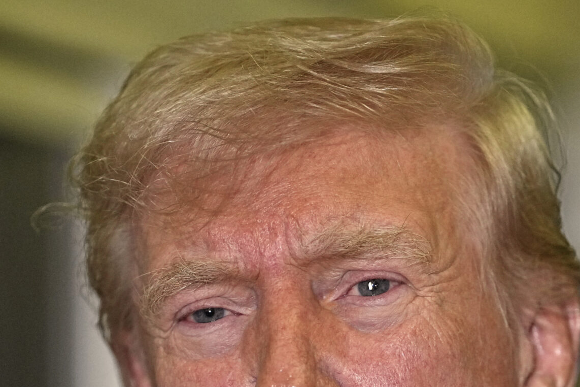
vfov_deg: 3.1
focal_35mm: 448
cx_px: 329
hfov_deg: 4.6
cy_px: 429
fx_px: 7217
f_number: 2.8
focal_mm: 200
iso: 2500
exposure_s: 1/200
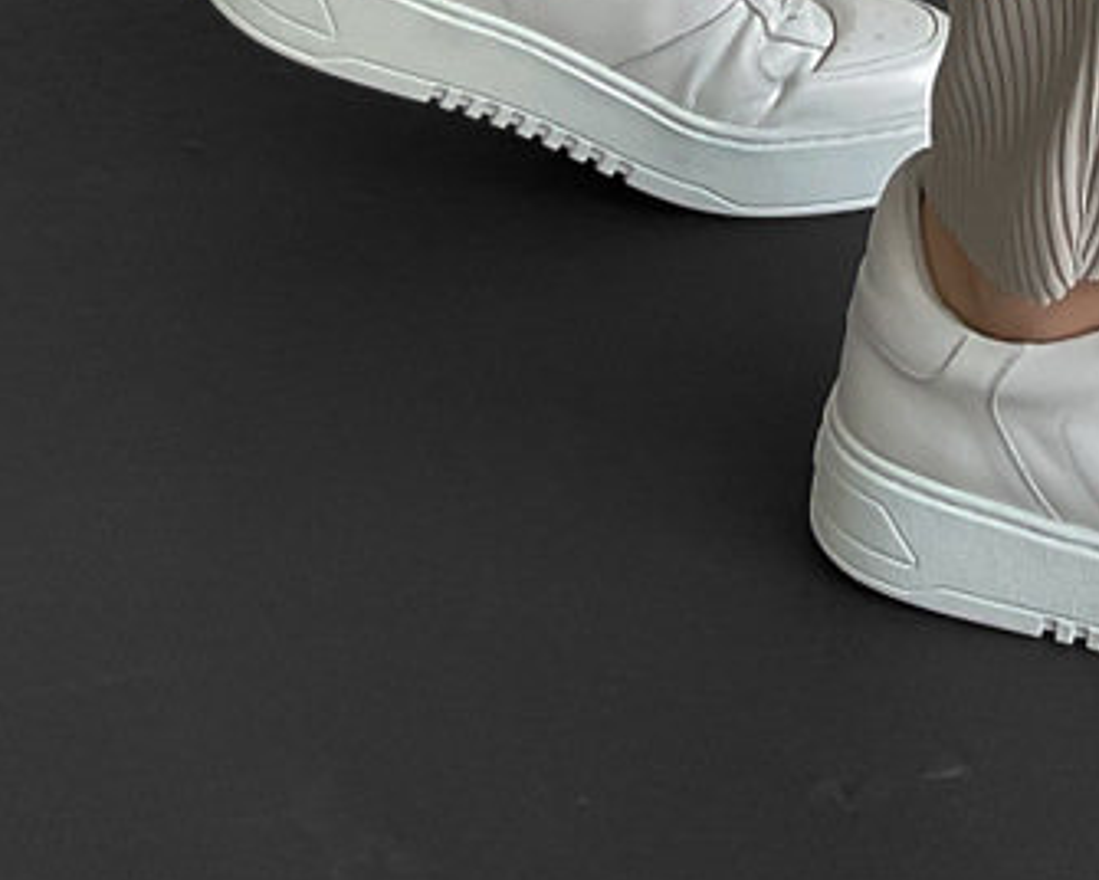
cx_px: 1151
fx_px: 4391
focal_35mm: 135
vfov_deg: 9.8
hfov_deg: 14.0
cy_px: -1336
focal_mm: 3
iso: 50
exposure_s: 1/120
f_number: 1.8
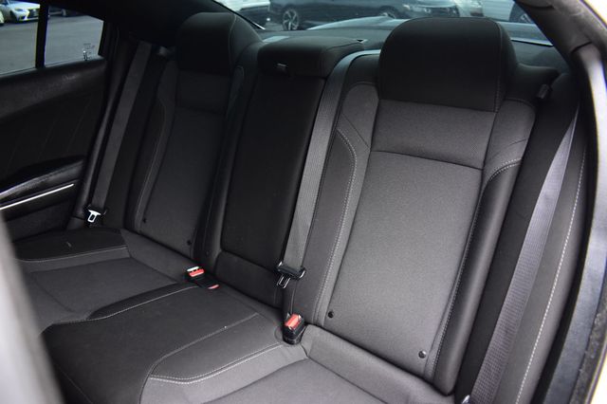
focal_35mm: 27
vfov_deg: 47.9
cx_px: 304
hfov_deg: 67.4
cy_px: 202
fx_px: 455
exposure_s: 1/15
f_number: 4
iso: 1600
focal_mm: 18
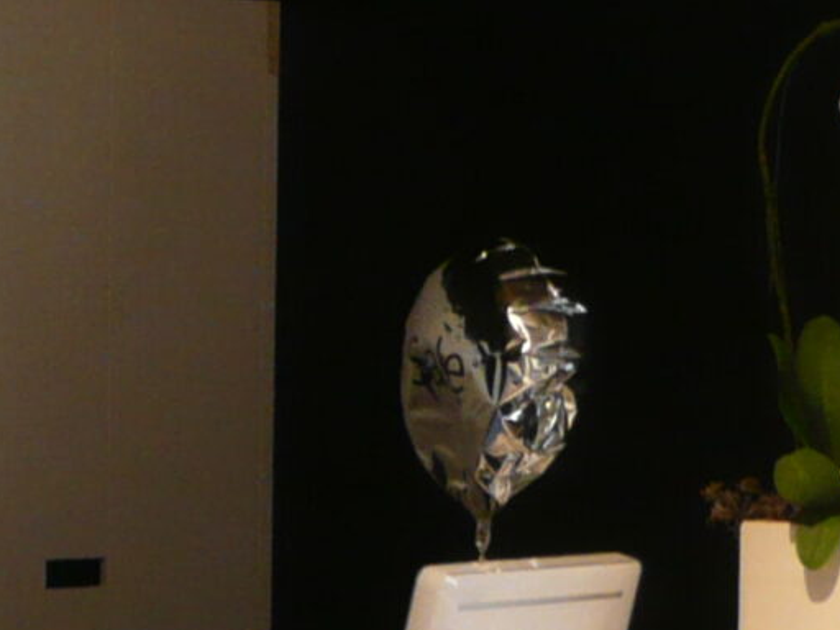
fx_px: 3640
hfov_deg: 12.8
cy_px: 838
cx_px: -167
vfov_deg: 9.7
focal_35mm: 150
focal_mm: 4.9
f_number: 3.4
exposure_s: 1/30
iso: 200
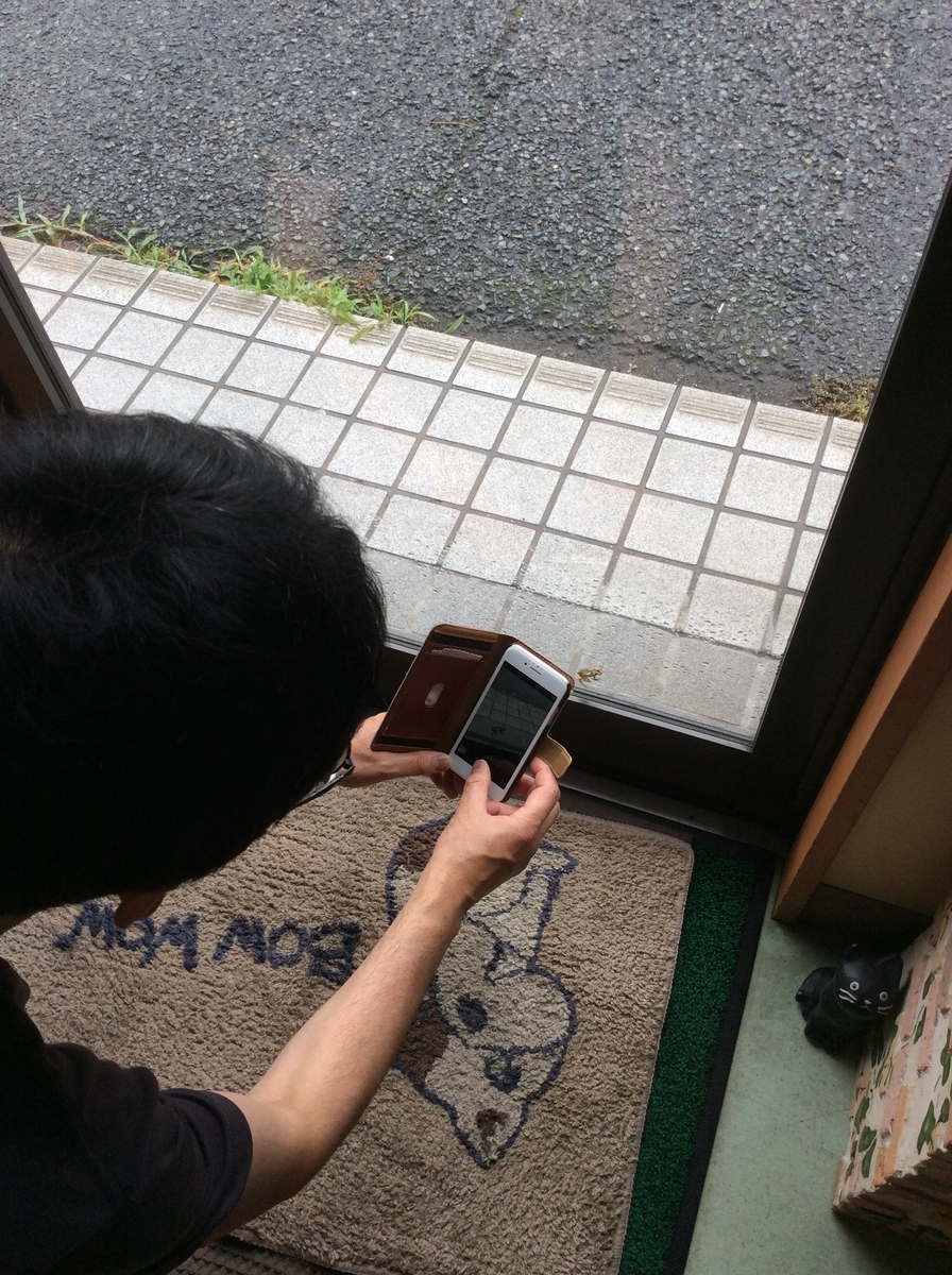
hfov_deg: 44.0
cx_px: 476
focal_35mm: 32
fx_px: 1177
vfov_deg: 56.9
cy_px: 638
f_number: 2.4
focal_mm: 3.3
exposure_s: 1/142
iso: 32
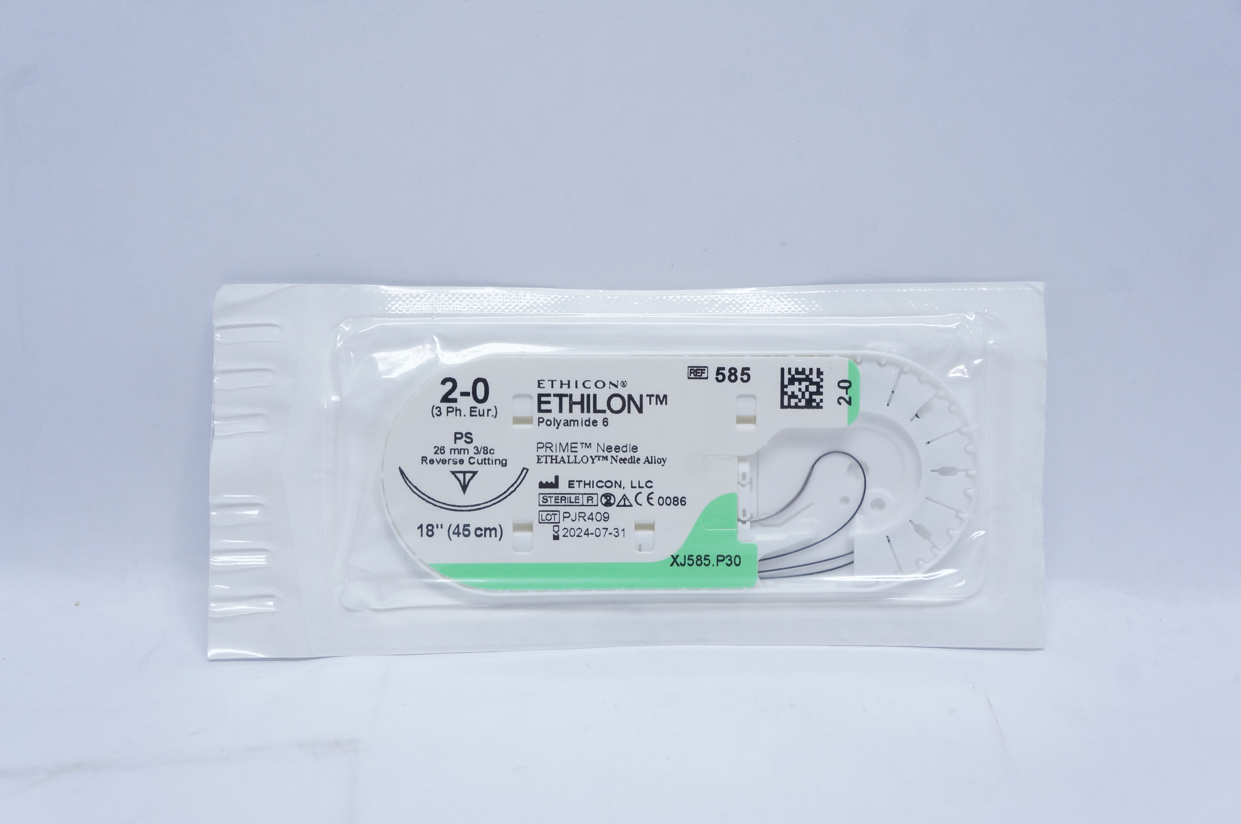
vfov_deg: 28.0
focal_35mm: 48
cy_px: 412
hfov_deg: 41.2
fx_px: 1653
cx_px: 620
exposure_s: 1/60
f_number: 7.1
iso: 800
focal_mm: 32
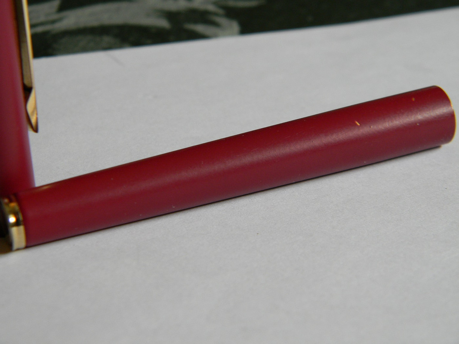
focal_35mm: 83
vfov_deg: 17.8
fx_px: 1100
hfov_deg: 23.6
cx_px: 230
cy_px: 172
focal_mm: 15.1
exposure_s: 1/30
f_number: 4.5
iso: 129
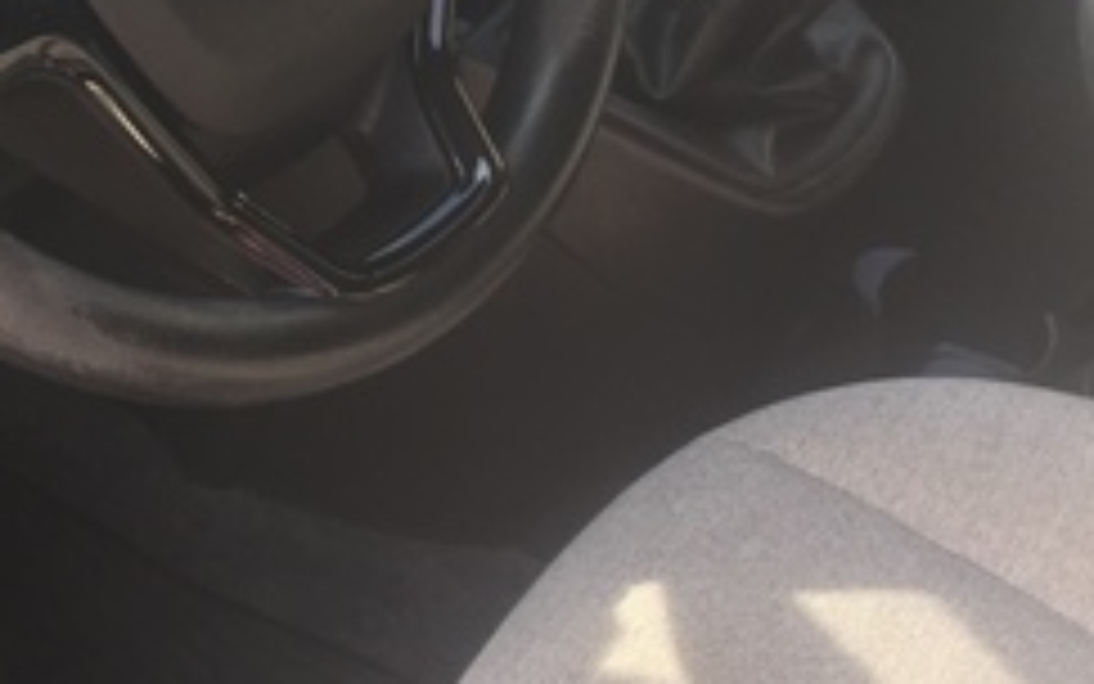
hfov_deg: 24.6
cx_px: 59
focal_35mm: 81
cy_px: 9
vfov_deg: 15.8
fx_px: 2416
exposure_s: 1/100
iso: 32
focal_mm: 4.15
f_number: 2.2
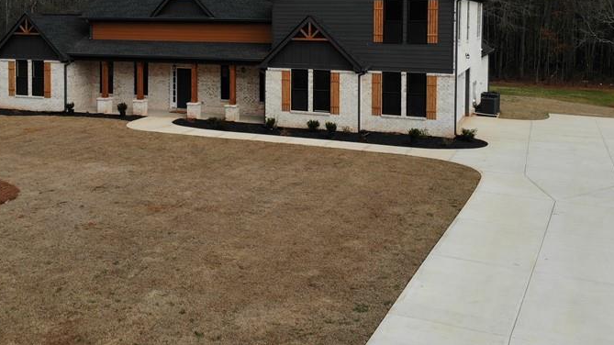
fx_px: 651
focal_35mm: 40
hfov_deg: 50.3
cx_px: 265
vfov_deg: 28.6
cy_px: 39
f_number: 2.8
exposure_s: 1/1081
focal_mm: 4.5
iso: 100
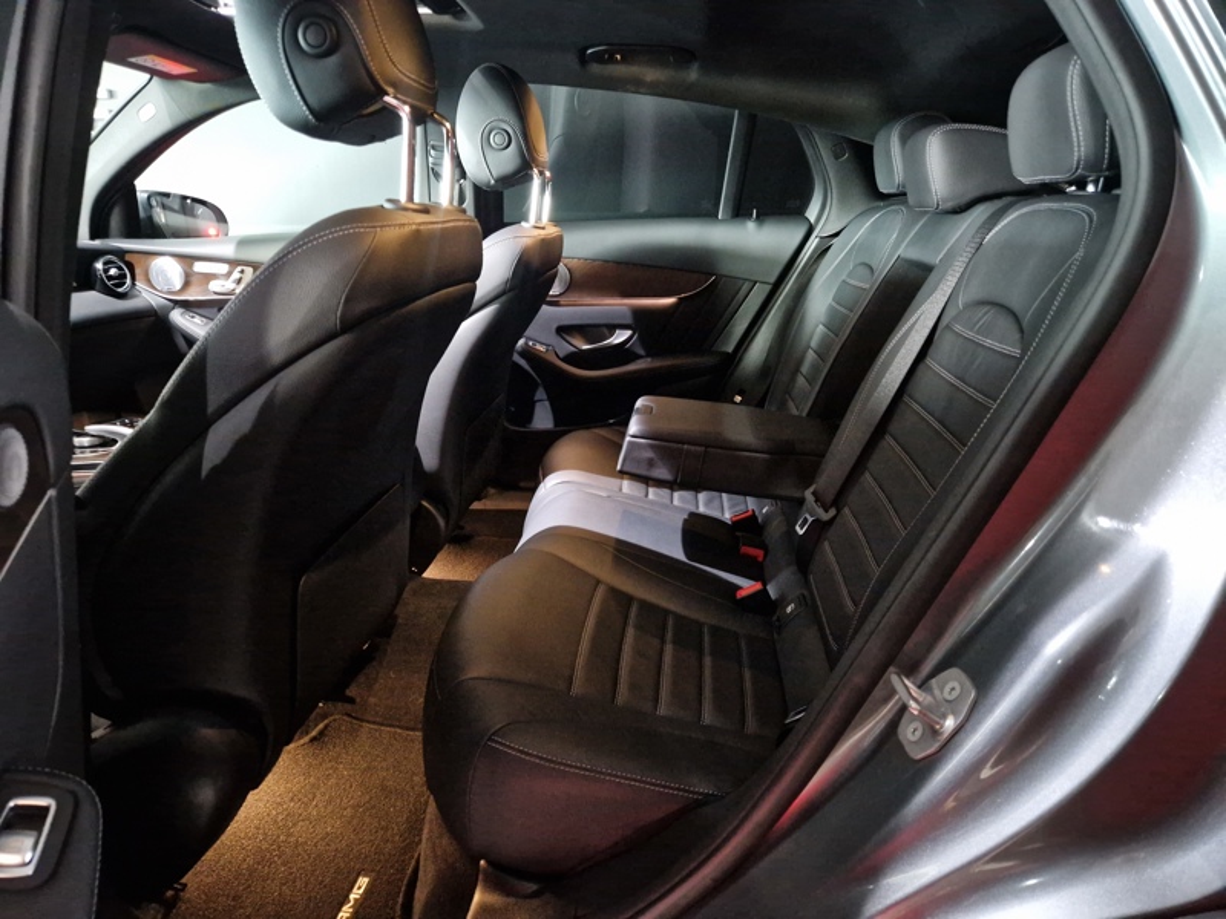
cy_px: 460
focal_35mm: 23
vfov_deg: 58.9
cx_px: 613
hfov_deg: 73.9
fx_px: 815
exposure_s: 1/17
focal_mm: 5.4
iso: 1250
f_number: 1.8
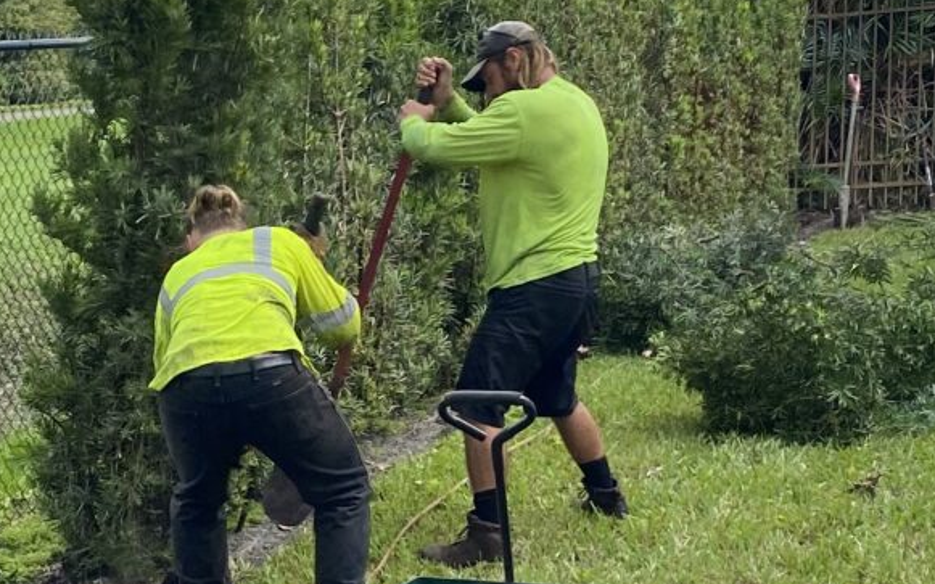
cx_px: 298
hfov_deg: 22.7
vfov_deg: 14.3
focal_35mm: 91
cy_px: 454
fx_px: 2319
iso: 32
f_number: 1.8
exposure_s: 1/927
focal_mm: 4.25
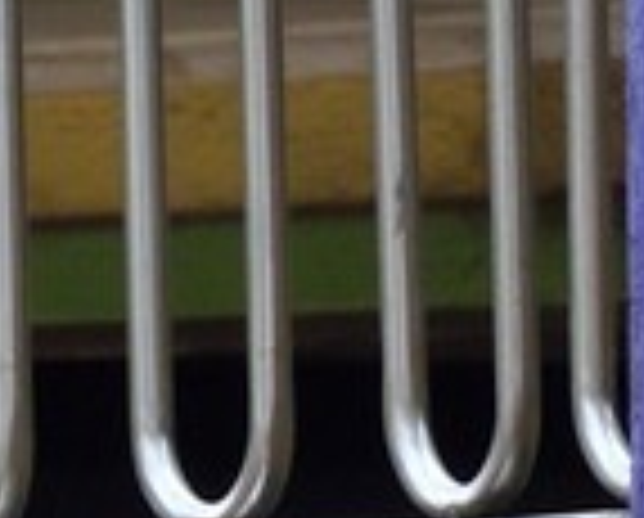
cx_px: 1770
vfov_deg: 0.9
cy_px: 2365
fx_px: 31991
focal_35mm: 1675
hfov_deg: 1.2
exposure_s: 1/400
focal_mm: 160
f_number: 10
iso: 800
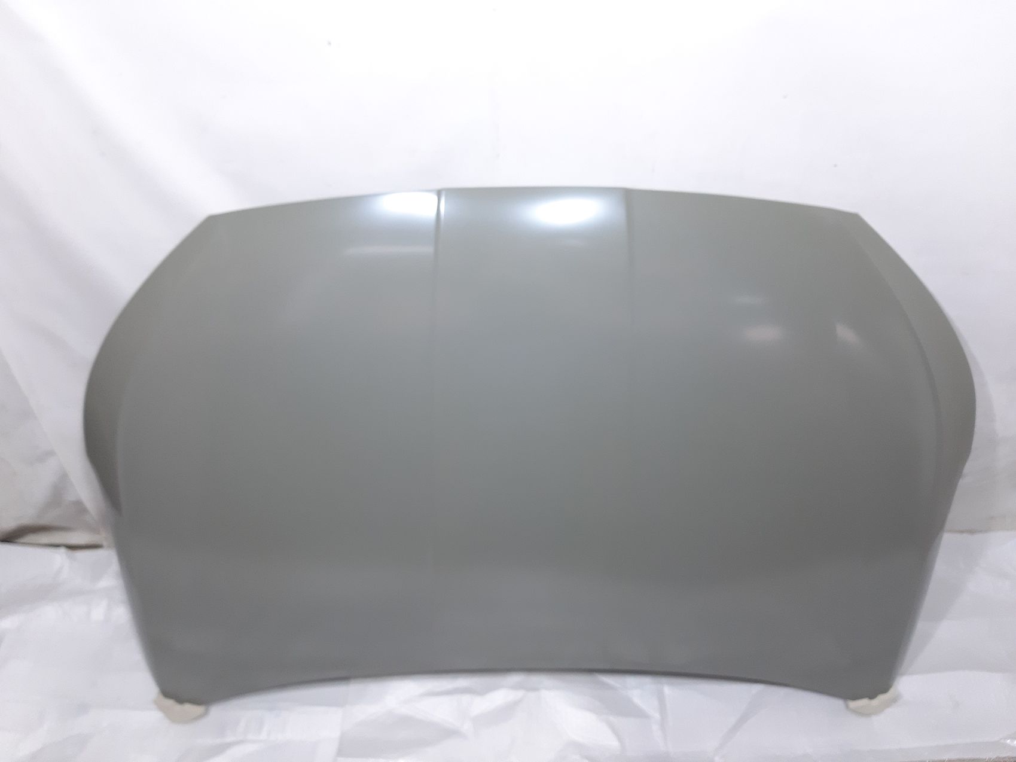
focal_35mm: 27
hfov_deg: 65.3
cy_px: 381
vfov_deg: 51.3
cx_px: 508
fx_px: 792
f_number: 1.7
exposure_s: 1/50
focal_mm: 3.93
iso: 160
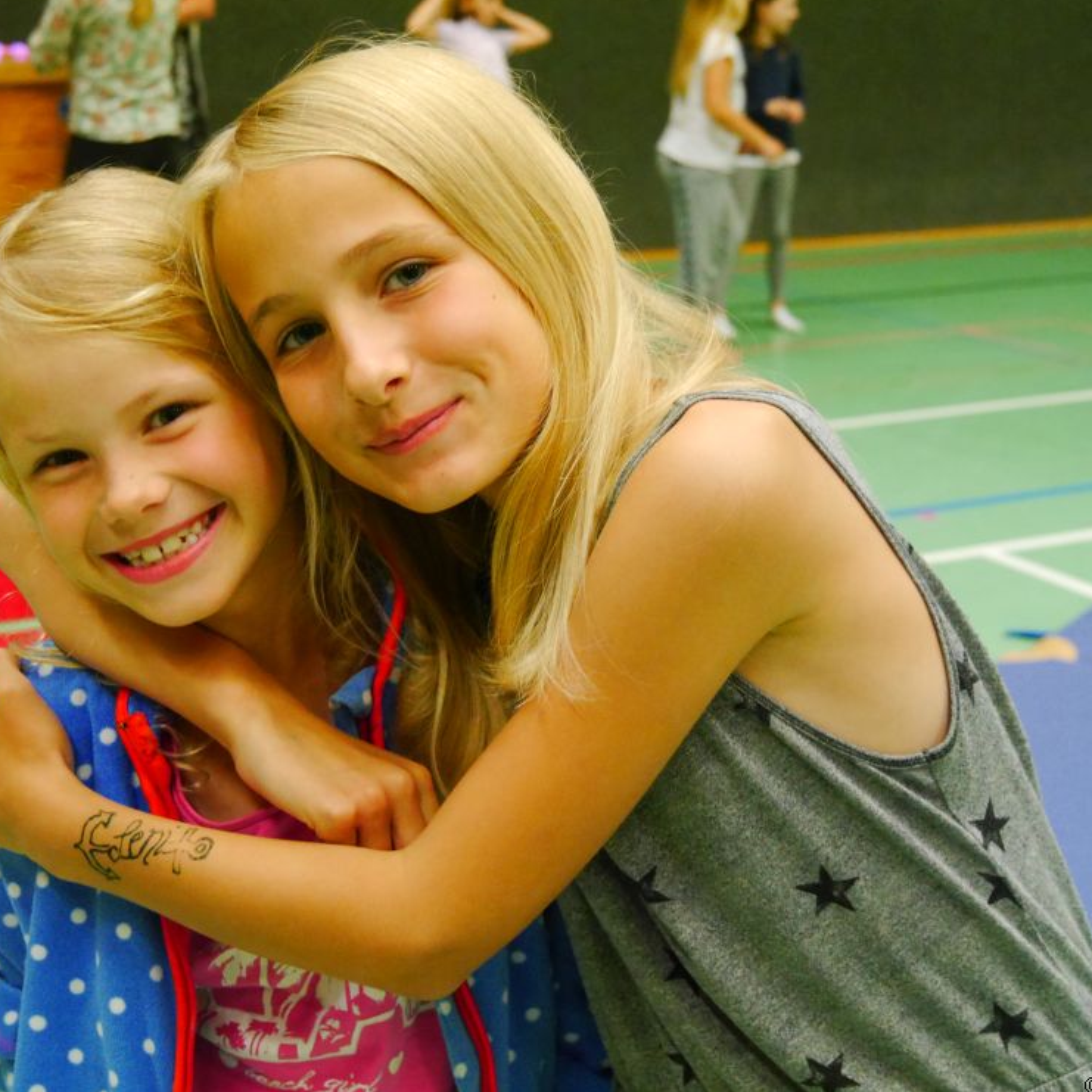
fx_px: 2213
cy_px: 542
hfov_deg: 27.7
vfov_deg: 27.7
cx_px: 461
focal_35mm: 62
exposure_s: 1/60
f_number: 4.2
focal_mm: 26
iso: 2500
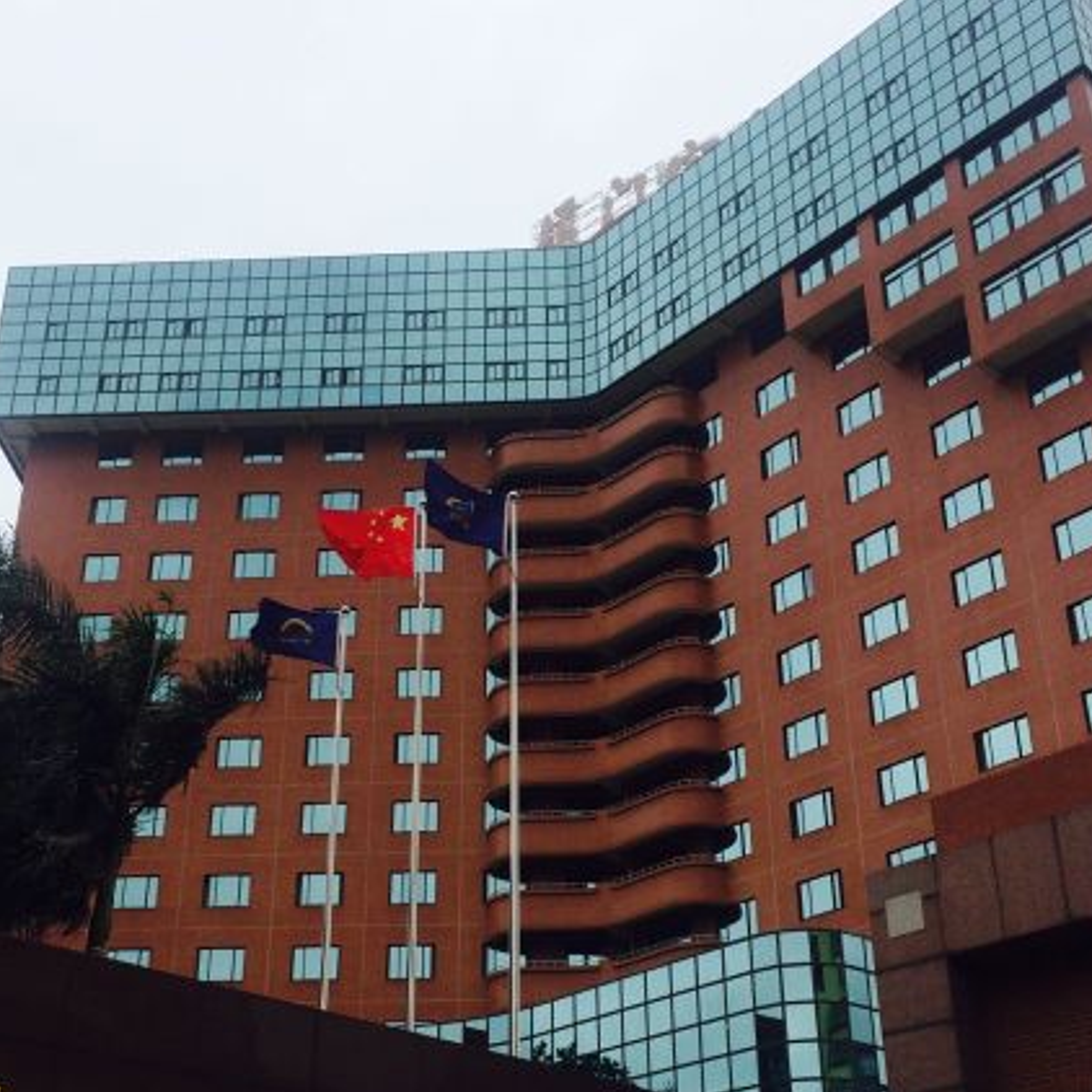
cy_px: 779
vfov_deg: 37.7
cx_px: 488
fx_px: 1570
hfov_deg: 38.3
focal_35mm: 44
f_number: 2.2
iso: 32
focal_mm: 4.12
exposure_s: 1/1866
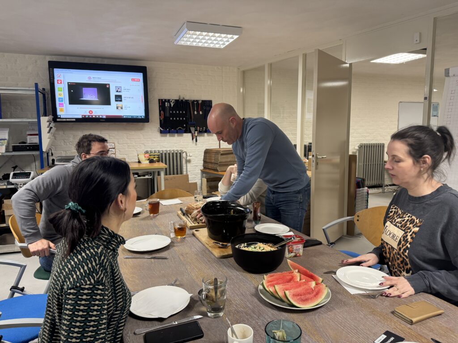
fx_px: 318
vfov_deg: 56.8
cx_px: 229
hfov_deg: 71.6
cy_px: 172
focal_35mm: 24
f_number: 1.78
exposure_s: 1/50
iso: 200
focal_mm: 6.76
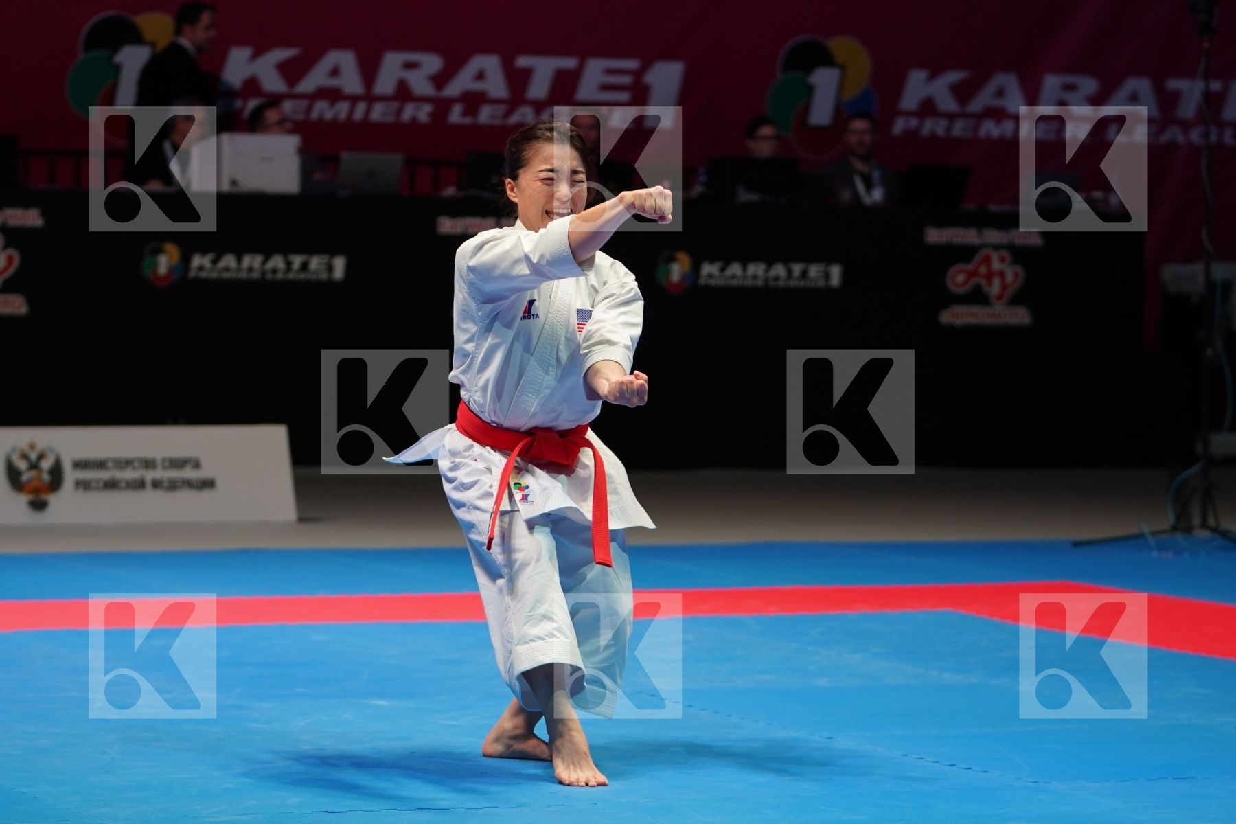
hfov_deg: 16.9
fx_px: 4154
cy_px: 412
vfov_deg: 11.3
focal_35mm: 121
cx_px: 618
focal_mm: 81
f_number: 2.8
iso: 640
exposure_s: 1/500
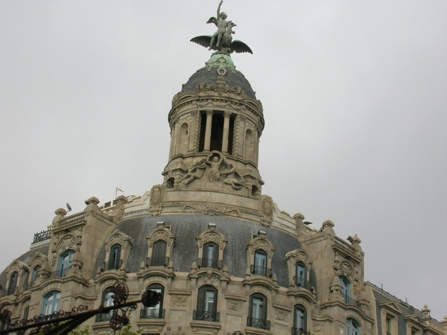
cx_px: 224
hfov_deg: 27.8
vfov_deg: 21.0
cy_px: 168
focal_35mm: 70
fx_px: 904
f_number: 6.6
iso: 50
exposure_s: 1/130
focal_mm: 11.7
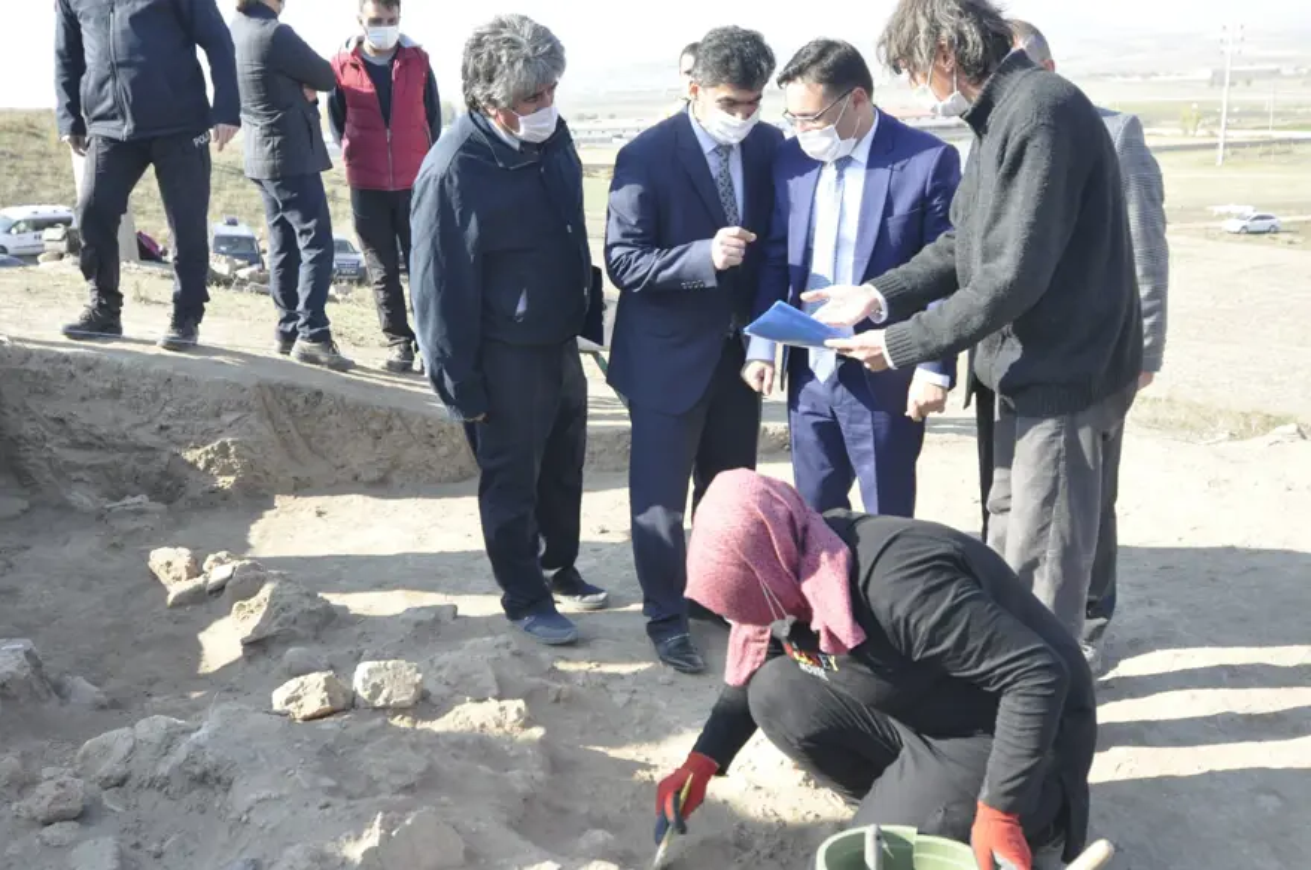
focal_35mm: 36
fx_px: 1309
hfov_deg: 53.2
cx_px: 656
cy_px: 435
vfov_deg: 36.8
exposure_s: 1/1600
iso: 1000
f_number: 6.3
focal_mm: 24
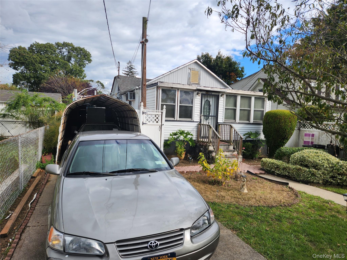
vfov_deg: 58.9
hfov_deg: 73.9
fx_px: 231
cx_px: 174
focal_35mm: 23
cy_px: 130
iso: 20
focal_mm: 5.4
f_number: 1.8
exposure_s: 1/957
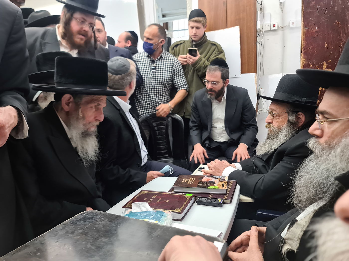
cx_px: 174
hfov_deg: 69.4
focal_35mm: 25
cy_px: 130
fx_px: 252
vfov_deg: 54.9
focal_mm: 7
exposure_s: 1/50
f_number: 1.8
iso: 50
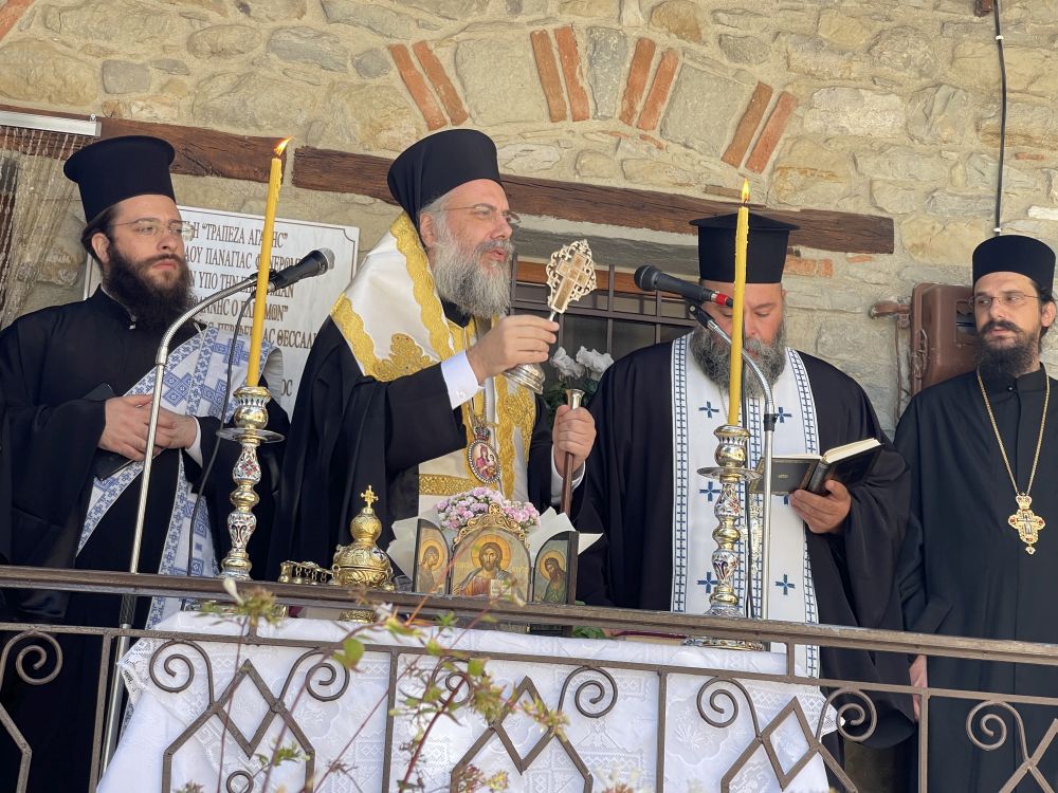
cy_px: 396
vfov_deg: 22.9
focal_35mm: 64
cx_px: 529
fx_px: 1956
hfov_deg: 30.3
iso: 25
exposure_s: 1/99
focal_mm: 7.5
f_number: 2.2
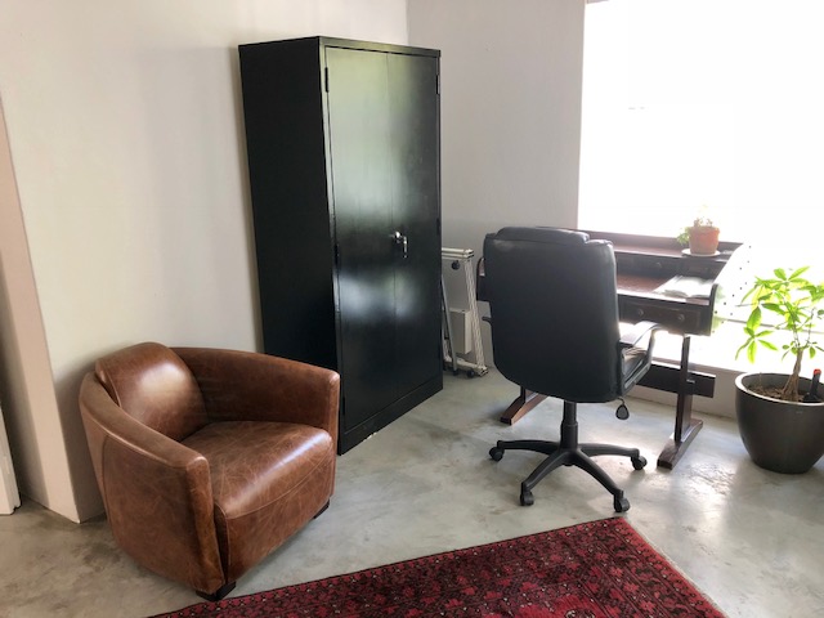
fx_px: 667
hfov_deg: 63.4
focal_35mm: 28
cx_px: 412
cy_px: 309
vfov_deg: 49.7
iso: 40
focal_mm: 4
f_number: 1.8
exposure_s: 1/25
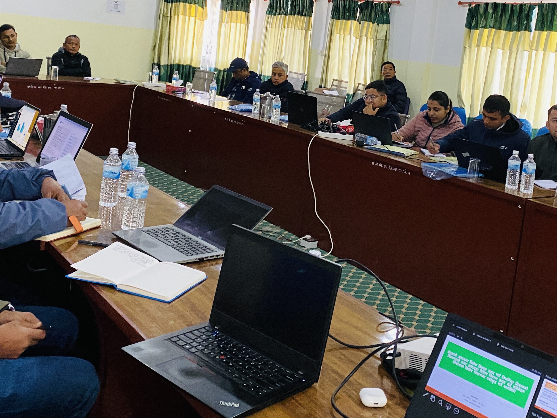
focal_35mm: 42
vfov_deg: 33.6
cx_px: 315
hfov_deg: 44.7
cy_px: 102
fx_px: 676
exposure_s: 1/60
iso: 400
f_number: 1.8
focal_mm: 4.25
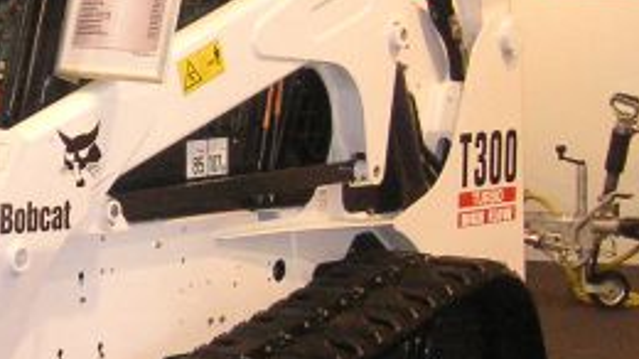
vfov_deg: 9.8
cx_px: -29
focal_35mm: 124
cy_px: 160
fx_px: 2100
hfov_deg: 16.9
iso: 160
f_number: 2.8
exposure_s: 1/45
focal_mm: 6.1
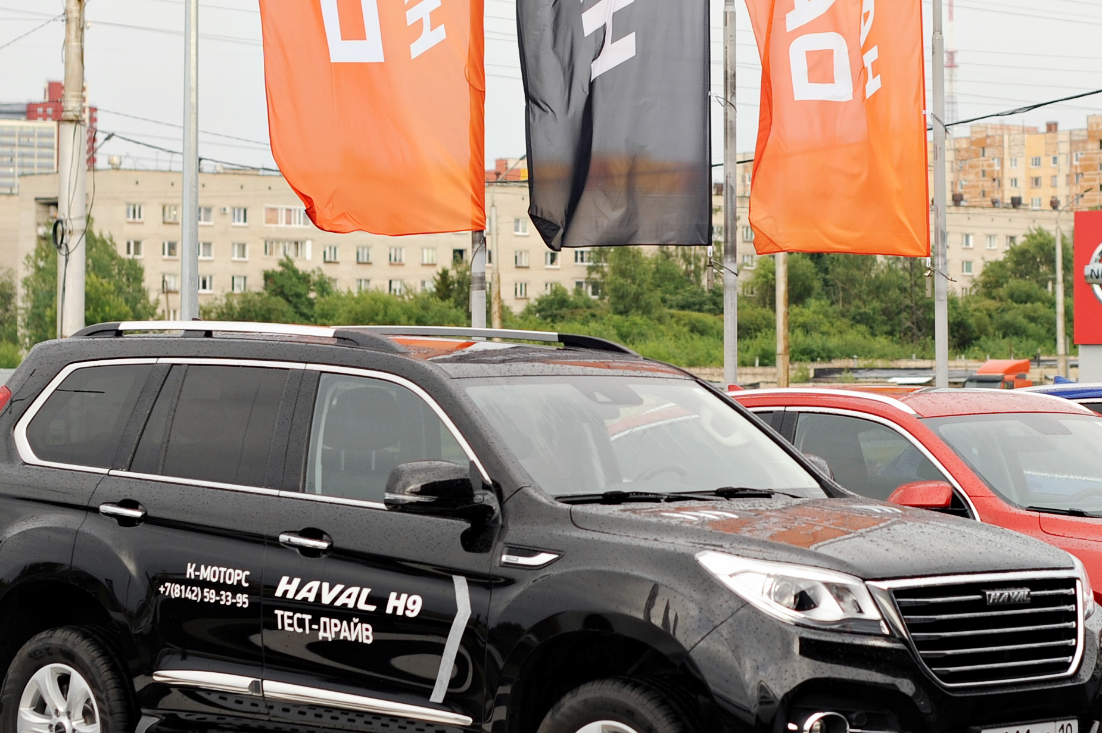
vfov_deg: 11.9
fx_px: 3518
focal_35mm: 115
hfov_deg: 17.7
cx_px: 780
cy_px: 198
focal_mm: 50
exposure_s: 1/500
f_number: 2.8
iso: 200
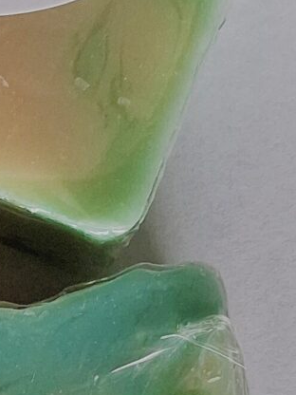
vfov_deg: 11.8
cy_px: 606
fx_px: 1824
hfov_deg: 9.1
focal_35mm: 160
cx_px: -90
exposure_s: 1/100
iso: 160
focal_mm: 3.98
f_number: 1.8
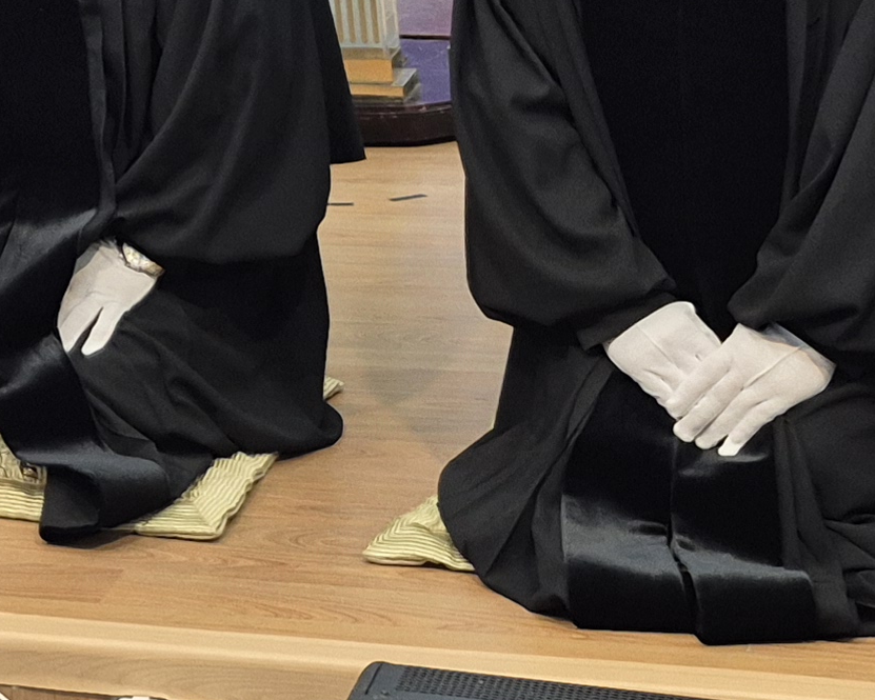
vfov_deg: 12.8
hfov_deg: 16.9
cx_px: -198
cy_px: -623
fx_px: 2797
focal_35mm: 108
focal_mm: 5.4
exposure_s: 1/120
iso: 200
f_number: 1.8
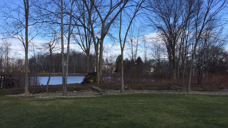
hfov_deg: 61.0
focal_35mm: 32
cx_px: 113
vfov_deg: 36.7
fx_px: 193
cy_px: 60
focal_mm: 4.15
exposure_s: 1/1319
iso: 32
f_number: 2.2
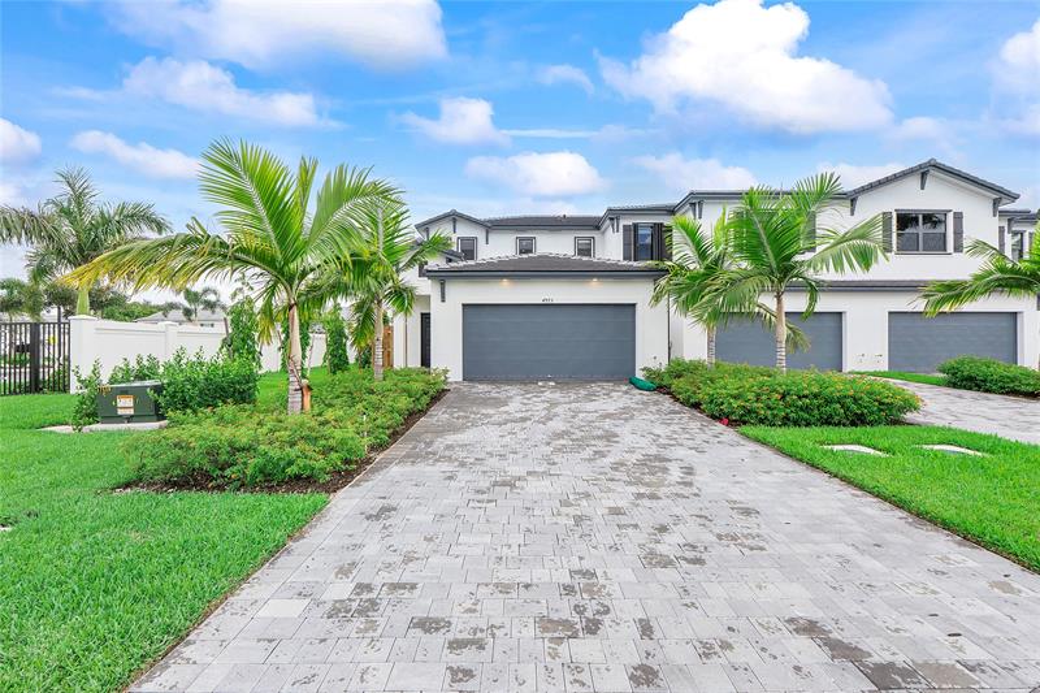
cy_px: 346
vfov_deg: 77.3
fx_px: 433
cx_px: 520
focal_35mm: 15
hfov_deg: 100.4
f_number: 8
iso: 500
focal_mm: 10
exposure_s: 1/500
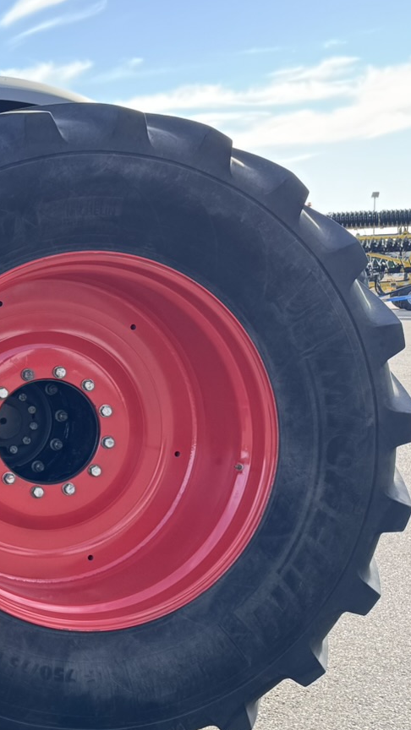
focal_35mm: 62
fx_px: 1201
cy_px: 336
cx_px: -419
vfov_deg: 33.8
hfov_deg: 15.4
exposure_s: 1/481
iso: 80
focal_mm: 6.76
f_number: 1.78
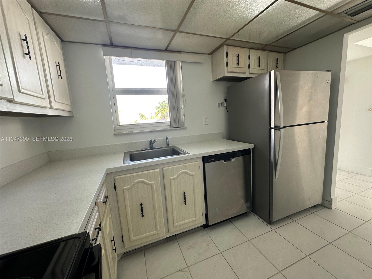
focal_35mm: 14
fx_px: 150
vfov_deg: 85.7
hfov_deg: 102.1
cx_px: 186
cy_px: 140
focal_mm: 2.22
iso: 100
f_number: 2.2
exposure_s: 1/120
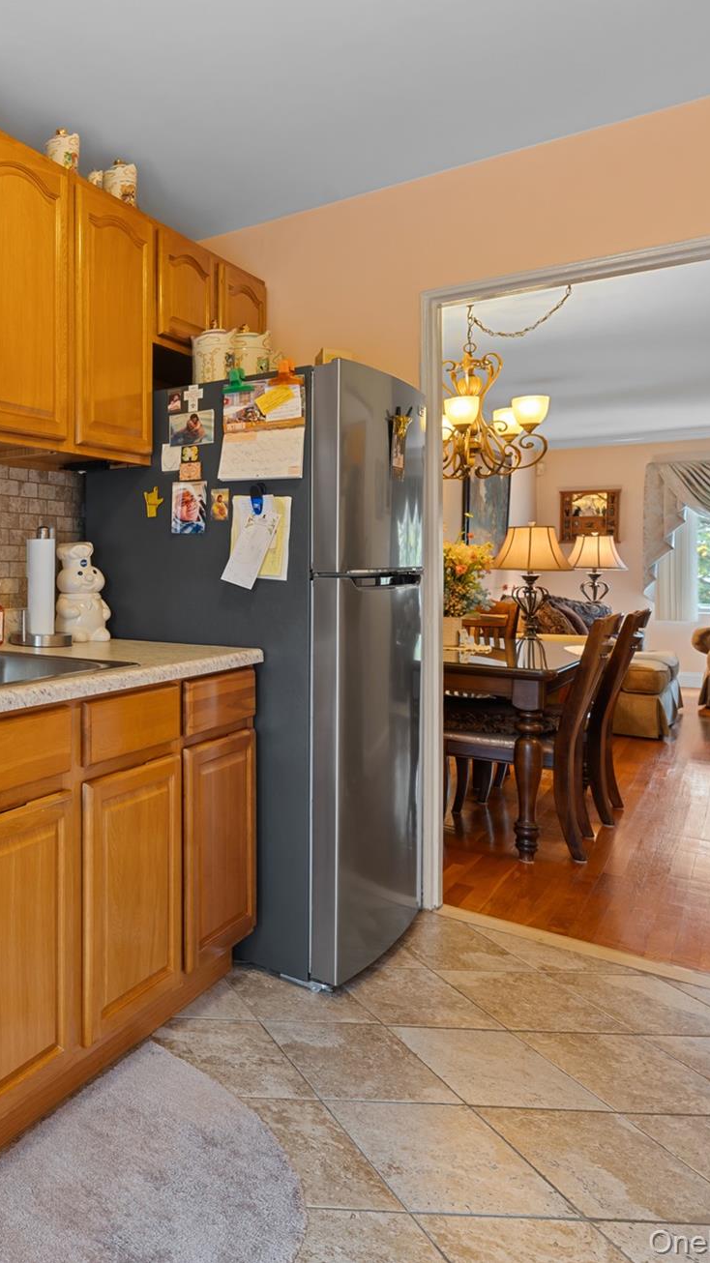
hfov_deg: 37.3
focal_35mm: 23
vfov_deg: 78.7
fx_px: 770
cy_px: 605
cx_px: -145
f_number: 10
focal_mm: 14
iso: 320
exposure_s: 1
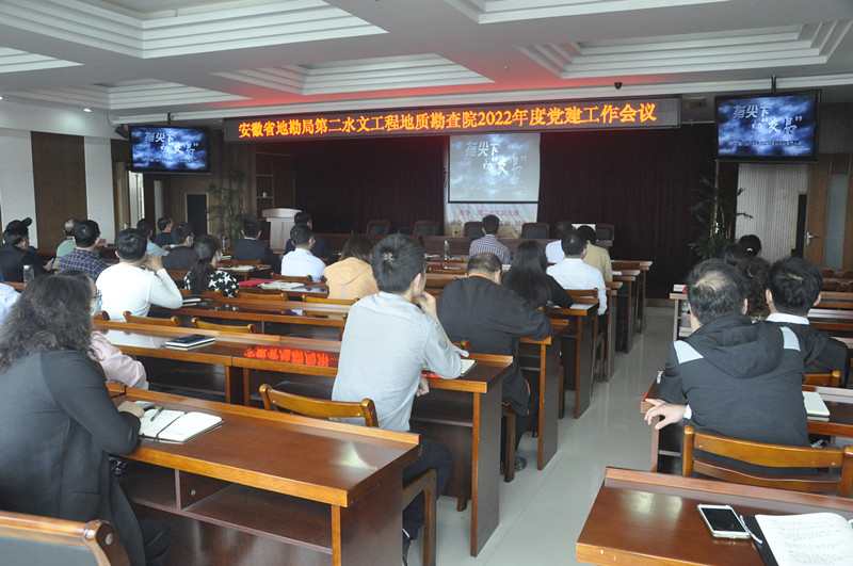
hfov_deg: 59.6
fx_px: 745
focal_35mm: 32
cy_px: 283
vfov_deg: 41.6
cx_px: 426
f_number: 6.3
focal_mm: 21
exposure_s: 1/160
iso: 2500
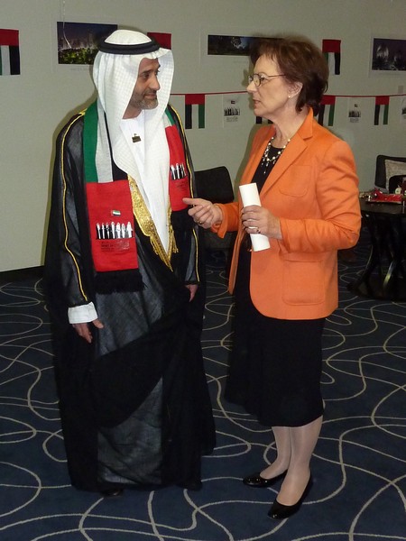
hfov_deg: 32.2
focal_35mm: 45
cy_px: 270
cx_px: 203
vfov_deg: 42.1
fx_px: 704
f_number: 3.3
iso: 320
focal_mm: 4.1
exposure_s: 1/30
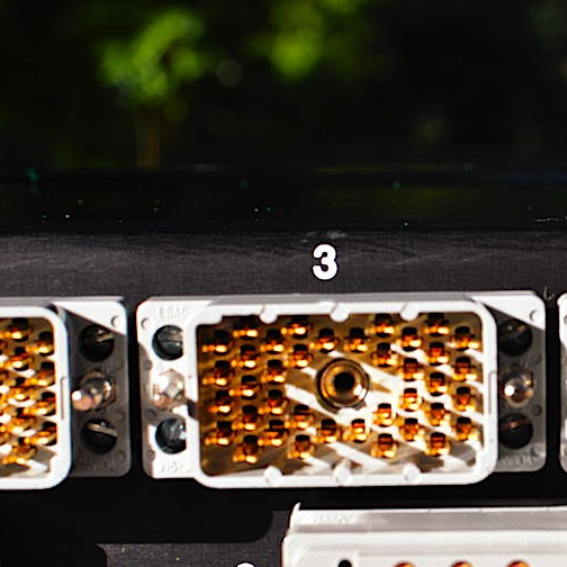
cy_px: 442
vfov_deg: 16.3
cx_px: 526
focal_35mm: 106
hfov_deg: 16.2
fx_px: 1965
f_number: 8
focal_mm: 35
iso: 220
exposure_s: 1/125
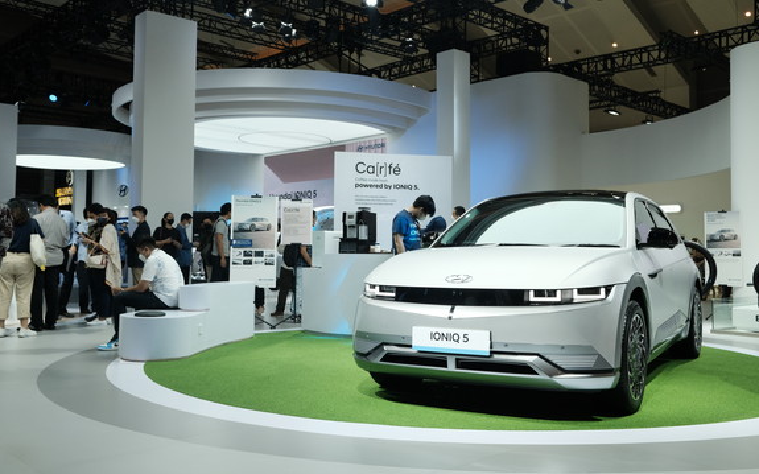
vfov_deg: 35.3
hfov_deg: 54.0
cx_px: 381
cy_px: 224
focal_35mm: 36
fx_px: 744
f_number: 5.6
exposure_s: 1/200
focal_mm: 23
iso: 800
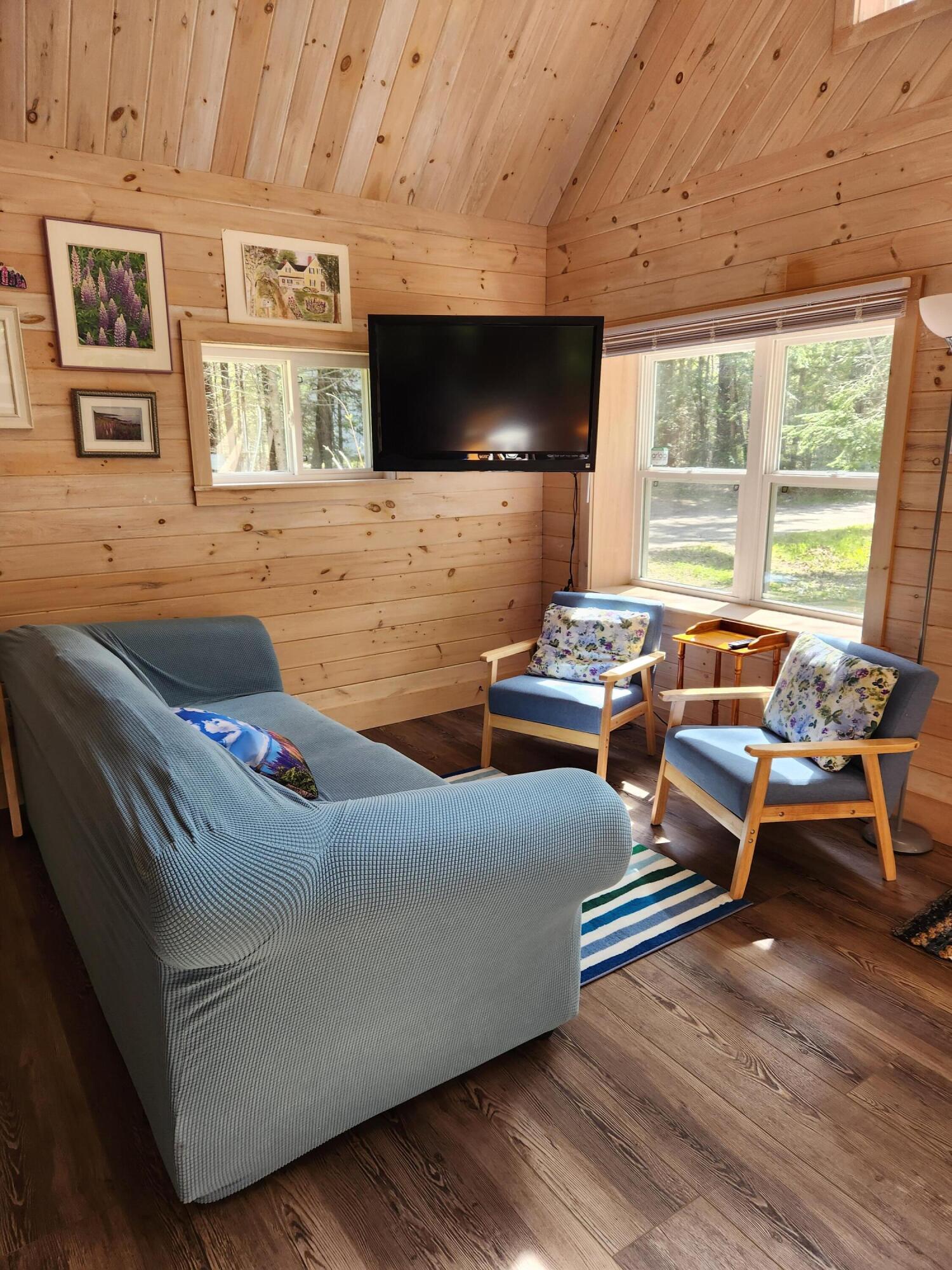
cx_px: 476
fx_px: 843
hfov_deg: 58.9
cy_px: 635
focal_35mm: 23
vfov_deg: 73.9
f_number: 1.8
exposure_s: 1/180
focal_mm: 5.4
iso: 100
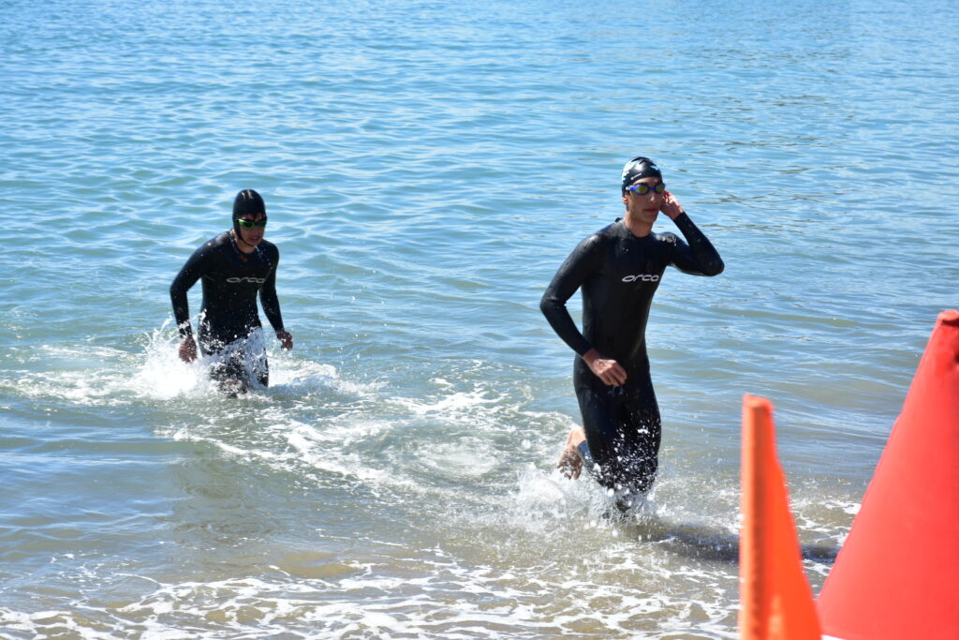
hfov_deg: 22.6
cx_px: 480
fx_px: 2398
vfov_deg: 15.2
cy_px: 320
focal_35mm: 90
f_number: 9
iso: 100
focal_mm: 60
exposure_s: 1/250
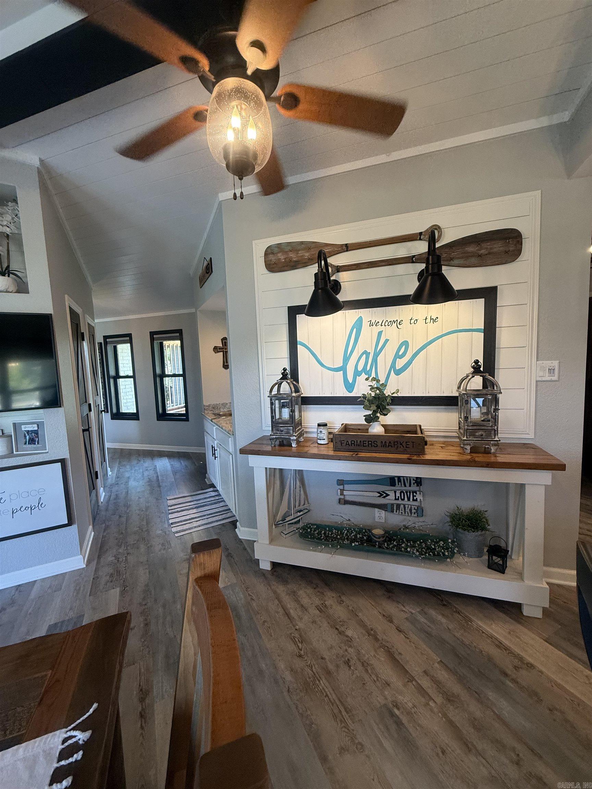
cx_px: 296
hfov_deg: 85.7
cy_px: 394
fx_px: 319
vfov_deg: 102.1
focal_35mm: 14
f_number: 2.2
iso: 200
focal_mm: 2.22
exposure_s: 1/120
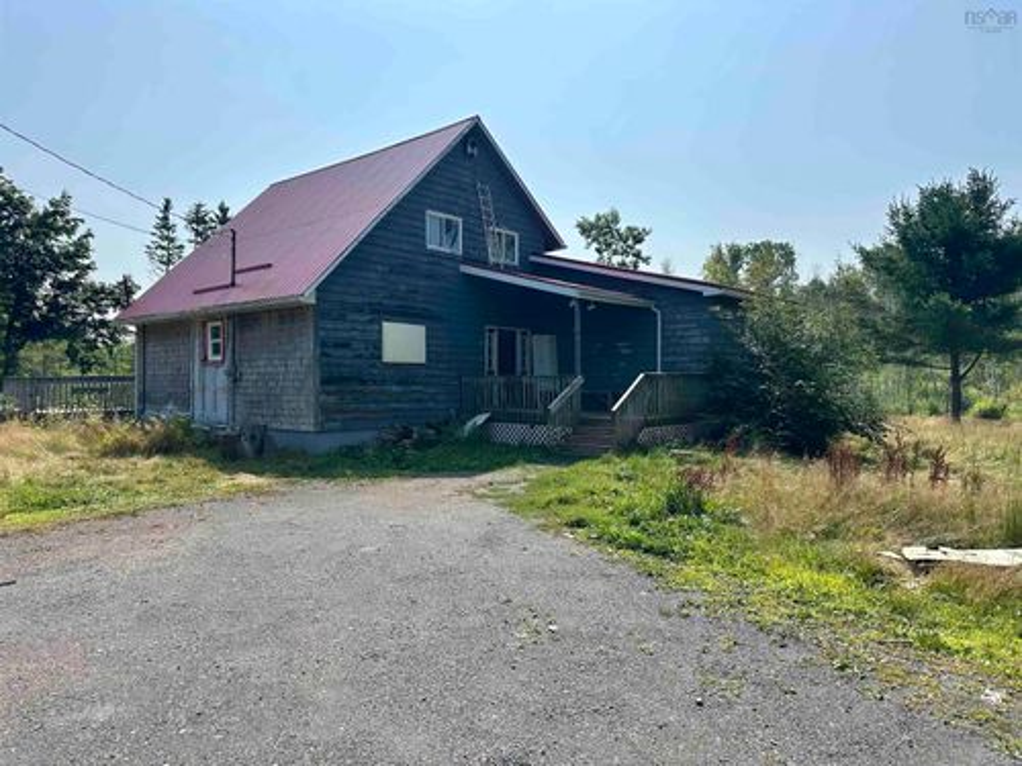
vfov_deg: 56.8
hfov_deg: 71.6
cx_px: 511
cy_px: 383
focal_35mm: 24
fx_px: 709
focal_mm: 6.86
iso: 80
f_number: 1.78
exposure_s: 1/5848
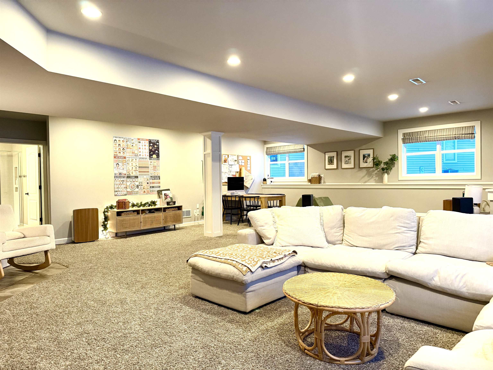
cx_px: 246
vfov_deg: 56.8
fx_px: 342
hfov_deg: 71.6
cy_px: 185
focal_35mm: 24
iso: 320
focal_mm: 6.76
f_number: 1.78
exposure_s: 1/60
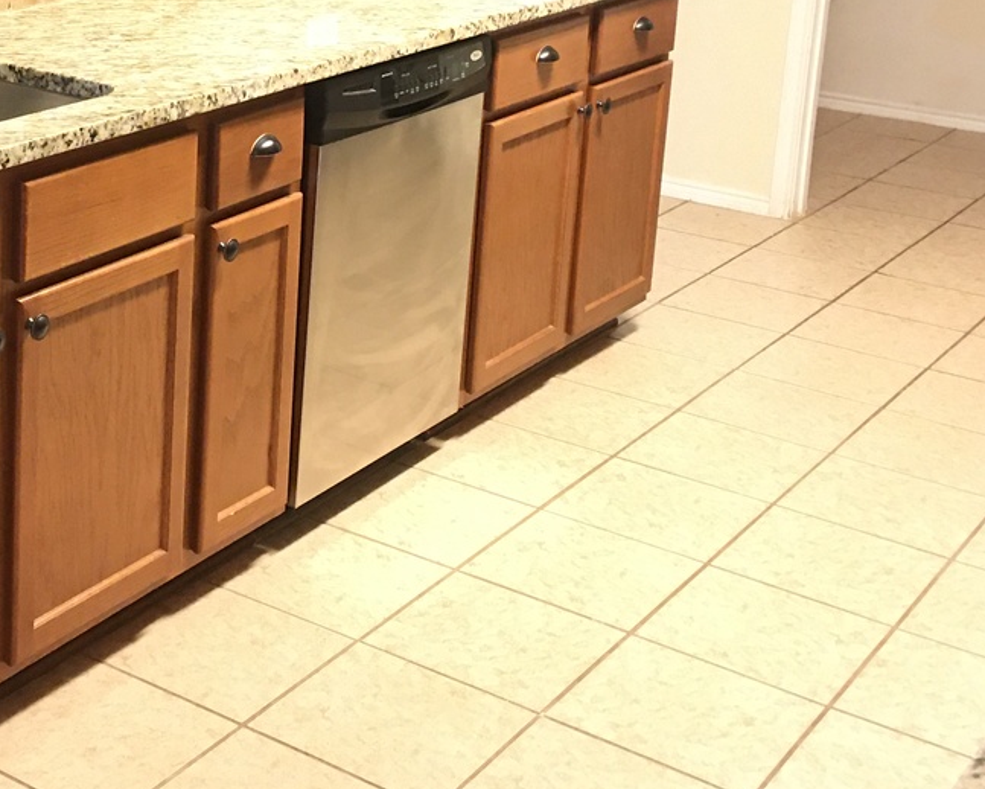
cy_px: 111
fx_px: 1837
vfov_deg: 23.7
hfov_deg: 29.2
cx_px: 158
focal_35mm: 63
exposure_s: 1/10
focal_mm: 4.15
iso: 80
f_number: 2.2
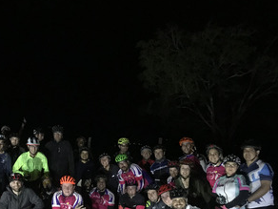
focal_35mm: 48
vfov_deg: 29.5
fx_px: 385
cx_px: 51
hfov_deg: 38.0
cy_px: 172
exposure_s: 1/4
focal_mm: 3.99
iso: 160
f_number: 1.8
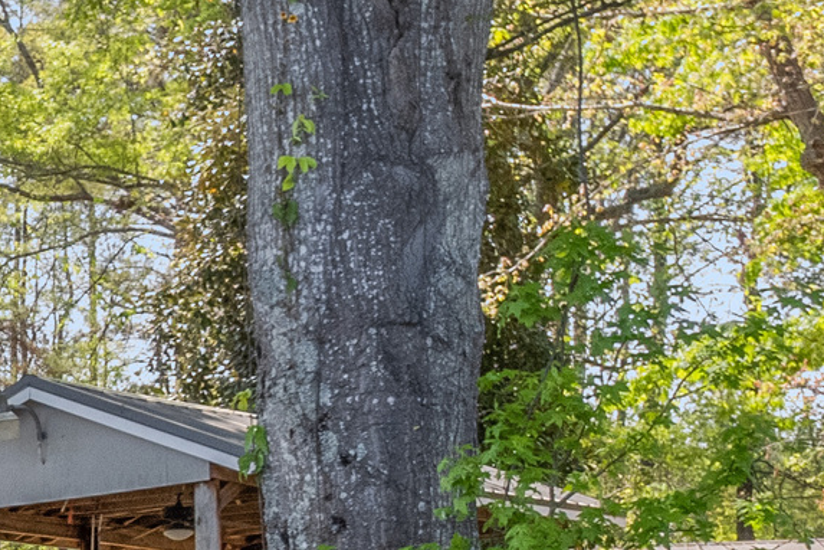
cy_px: 757
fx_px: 2701
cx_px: -1033
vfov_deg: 11.3
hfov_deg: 13.6
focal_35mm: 118
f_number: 2.8
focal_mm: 8.38
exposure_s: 1/320
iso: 110
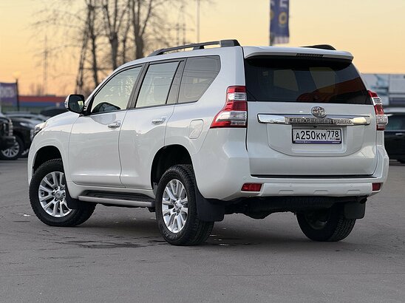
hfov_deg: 16.4
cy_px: 152
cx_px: 202
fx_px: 1403
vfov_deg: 12.3
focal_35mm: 120
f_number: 2.8
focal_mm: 15.66
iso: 50
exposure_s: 1/104
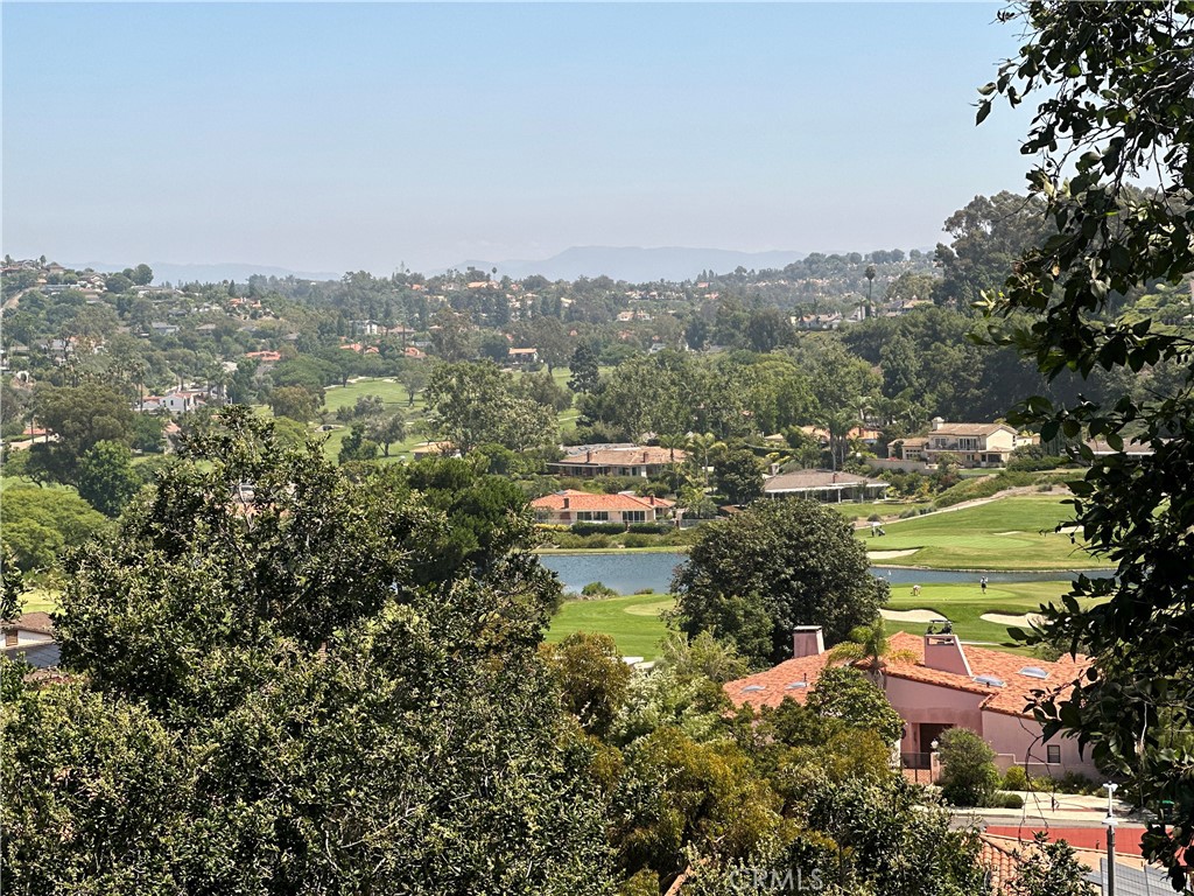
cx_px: 597
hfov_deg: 25.3
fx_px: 2656
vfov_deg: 19.1
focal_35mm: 77
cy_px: 448
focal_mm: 9
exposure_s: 1/323
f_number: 2.8
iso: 32
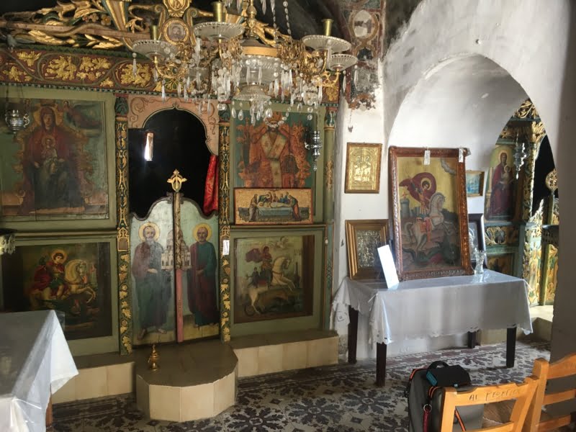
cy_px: 216
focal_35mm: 29
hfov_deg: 61.7
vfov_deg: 48.2
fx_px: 483
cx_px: 288
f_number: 2.2
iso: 80
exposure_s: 1/33
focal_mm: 4.2
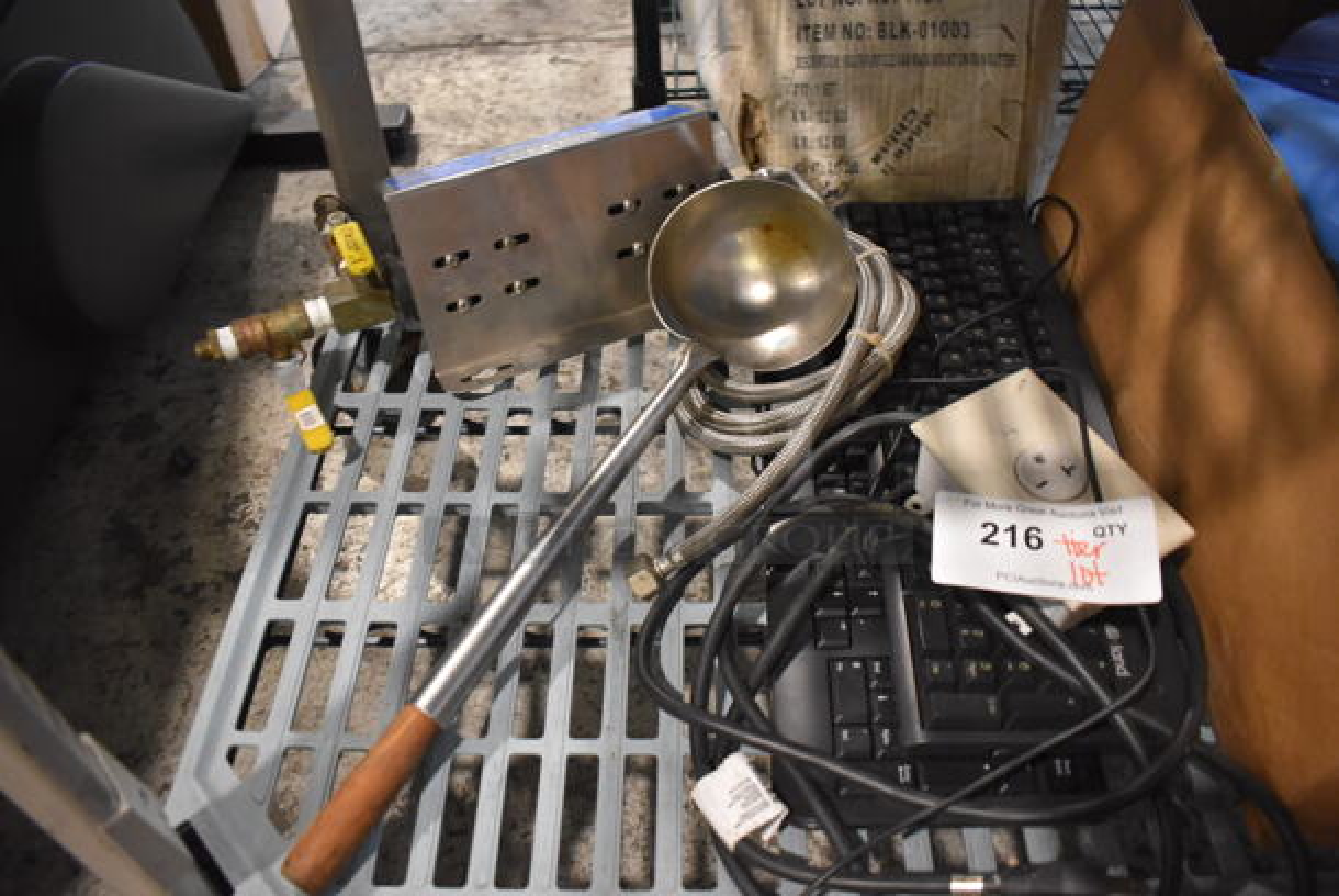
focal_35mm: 27
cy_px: 448
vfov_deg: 48.0
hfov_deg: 67.3
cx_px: 670
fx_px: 1005
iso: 2800
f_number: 3.5
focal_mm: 18
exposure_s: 1/125
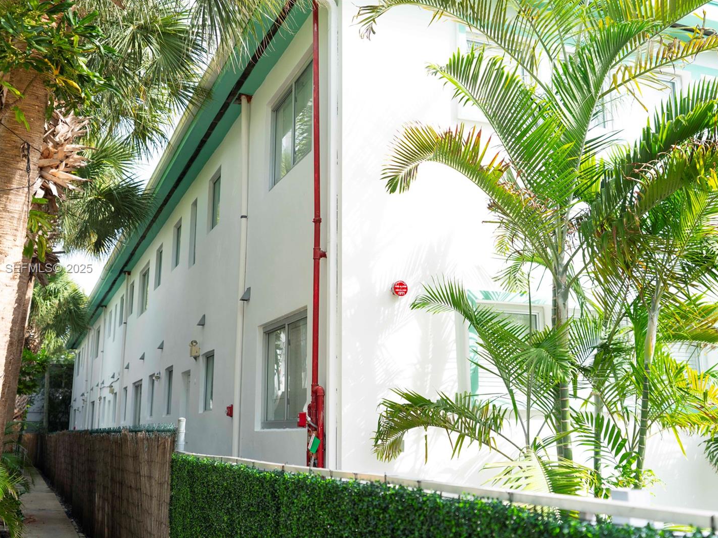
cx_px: 339
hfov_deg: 49.0
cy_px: 269
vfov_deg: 37.7
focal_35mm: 38
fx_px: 788
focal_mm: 35
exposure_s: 1/1250
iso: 250
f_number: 3.2
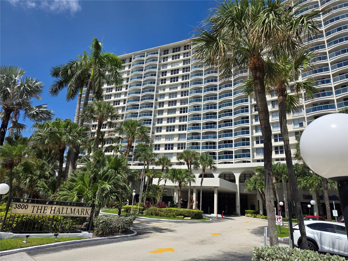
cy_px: 130
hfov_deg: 73.9
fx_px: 231
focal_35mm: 23
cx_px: 174
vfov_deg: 58.9
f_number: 1.7
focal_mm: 6.3
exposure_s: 1/7626
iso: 80
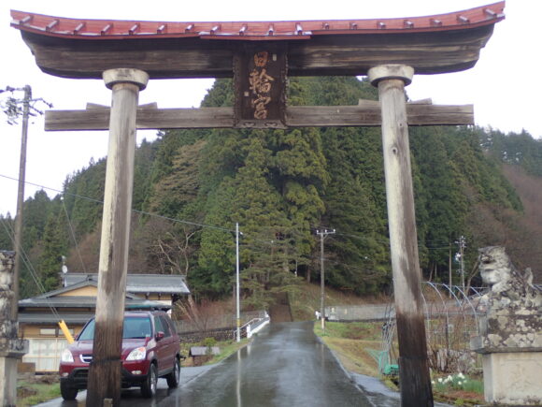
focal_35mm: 57
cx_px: 271
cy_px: 204
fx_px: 892
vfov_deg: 25.7
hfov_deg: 33.8
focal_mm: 10.29
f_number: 3.5
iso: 100
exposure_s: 1/100
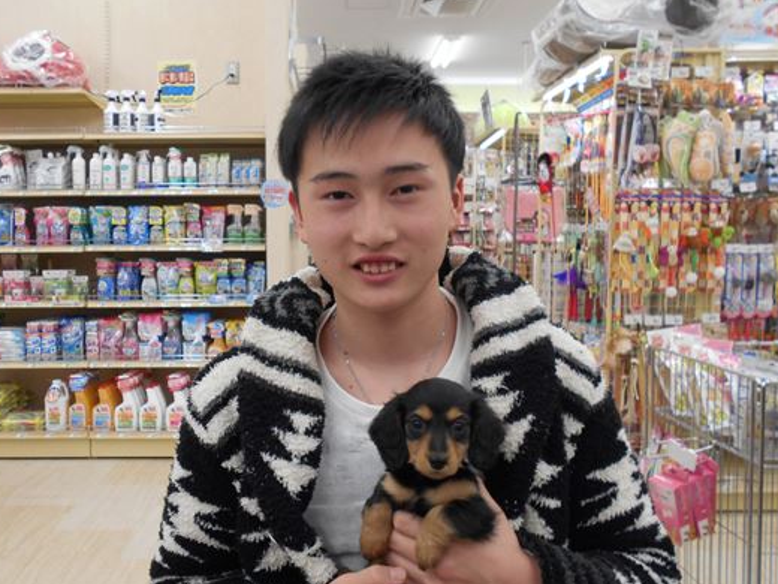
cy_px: 283
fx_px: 674
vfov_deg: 46.8
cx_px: 355
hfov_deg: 59.9
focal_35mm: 30
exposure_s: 1/30
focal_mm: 4.6
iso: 200
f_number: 3.2
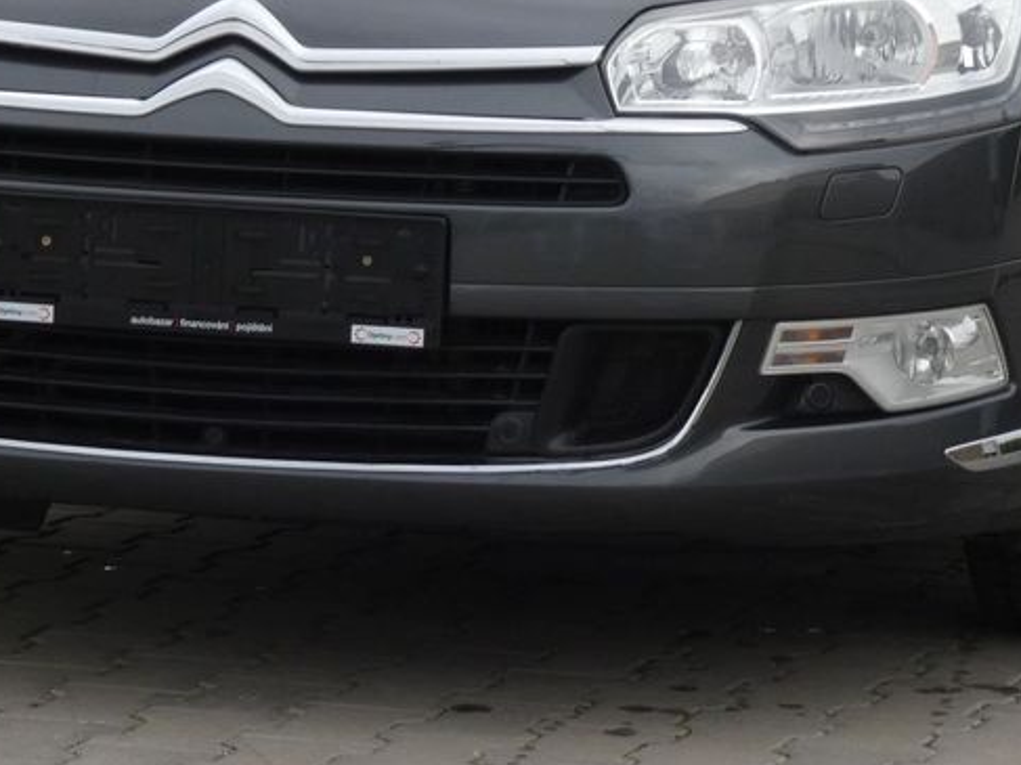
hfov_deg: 8.1
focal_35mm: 246
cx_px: 507
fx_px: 7254
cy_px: 0
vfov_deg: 6.0
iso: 125
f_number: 5.6
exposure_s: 1/80
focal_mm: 21
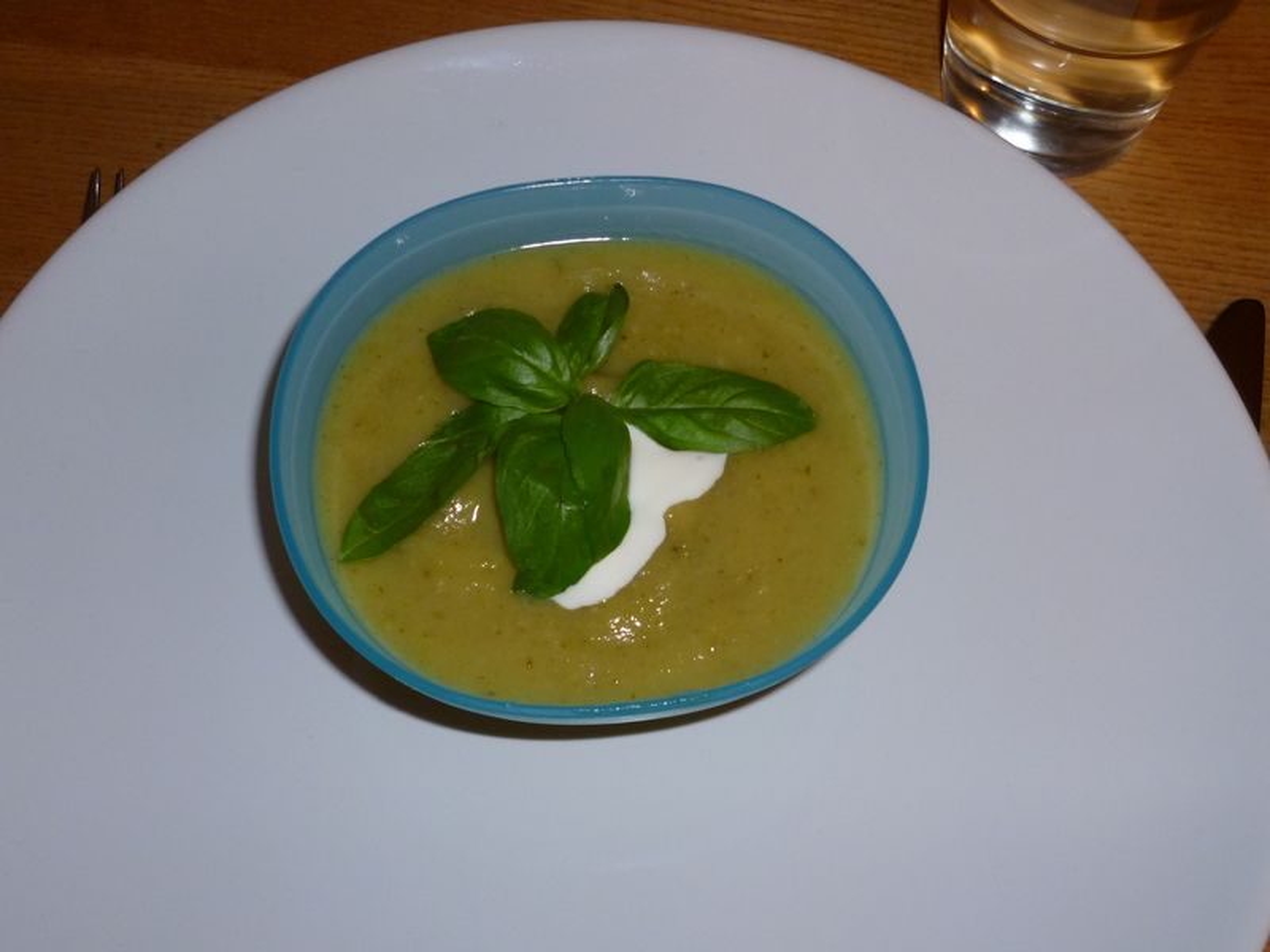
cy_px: 476
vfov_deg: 30.3
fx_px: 1761
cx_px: 635
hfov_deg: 39.7
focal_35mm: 48
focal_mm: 8.6
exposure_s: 1/80
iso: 250
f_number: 3.5
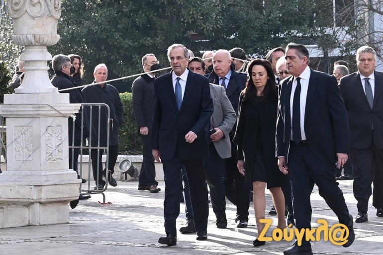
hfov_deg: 17.1
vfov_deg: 11.4
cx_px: 192
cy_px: 128
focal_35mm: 120
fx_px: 1276
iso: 640
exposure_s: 1/200
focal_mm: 120
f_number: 11
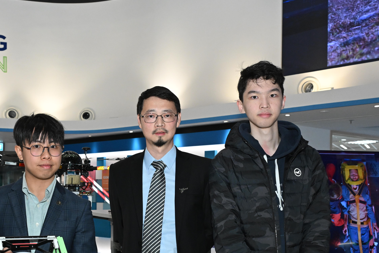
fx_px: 547
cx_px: 111
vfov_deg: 25.7
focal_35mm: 52
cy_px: 189
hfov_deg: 37.6
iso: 2000
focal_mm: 24
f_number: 5
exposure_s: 1/200
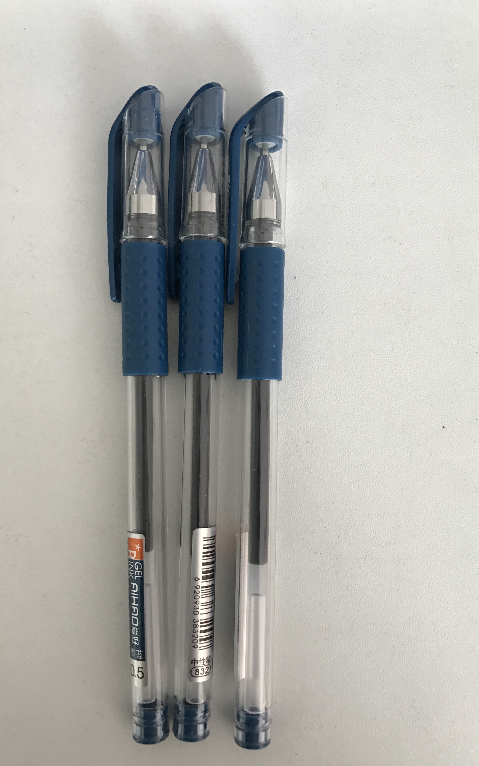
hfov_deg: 41.8
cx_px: 218
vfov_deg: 62.9
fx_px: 627
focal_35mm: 30
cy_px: 386
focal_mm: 3.99
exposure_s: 1/25
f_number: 1.8
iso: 32
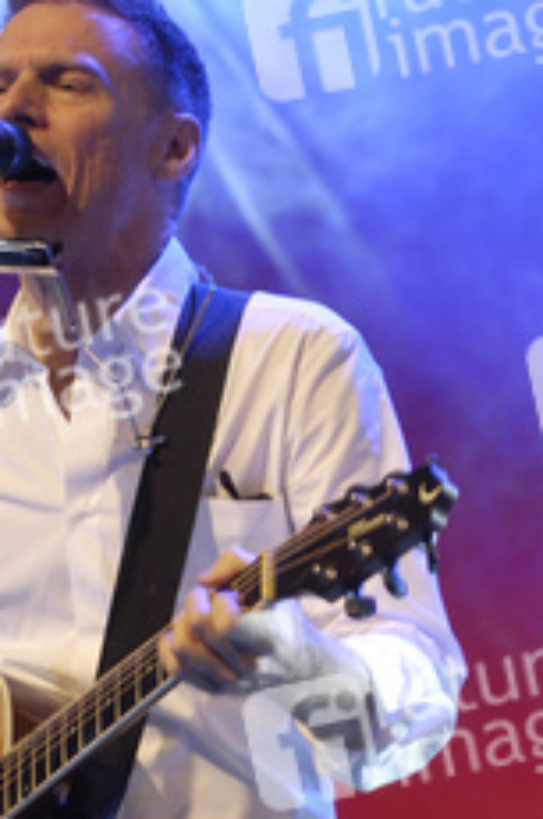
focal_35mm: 208
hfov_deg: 6.6
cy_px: 550
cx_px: 103
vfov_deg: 9.9
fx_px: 4727
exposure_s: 1/25
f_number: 5.6
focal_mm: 80
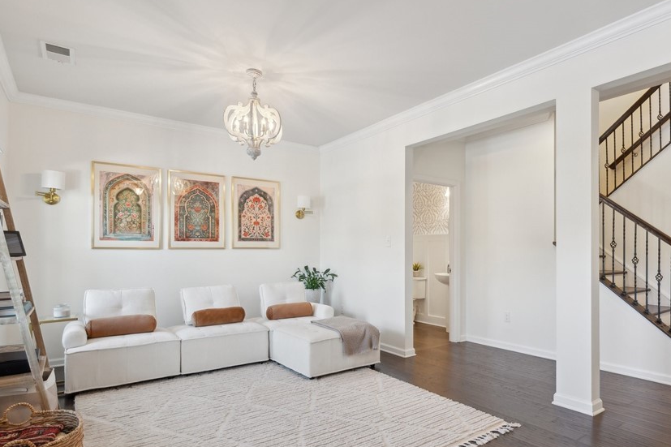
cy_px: 243
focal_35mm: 21
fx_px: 391
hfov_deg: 80.1
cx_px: 408
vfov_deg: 59.4
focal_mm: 16
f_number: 8
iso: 250
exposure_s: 1/10
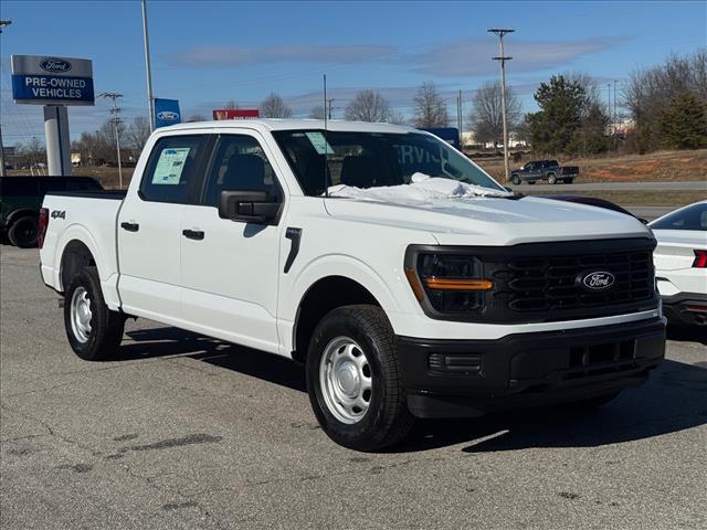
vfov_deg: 30.3
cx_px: 354
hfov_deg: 39.7
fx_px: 980
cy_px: 265
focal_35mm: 48
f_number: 1.78
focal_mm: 6.76
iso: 64
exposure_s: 1/15385
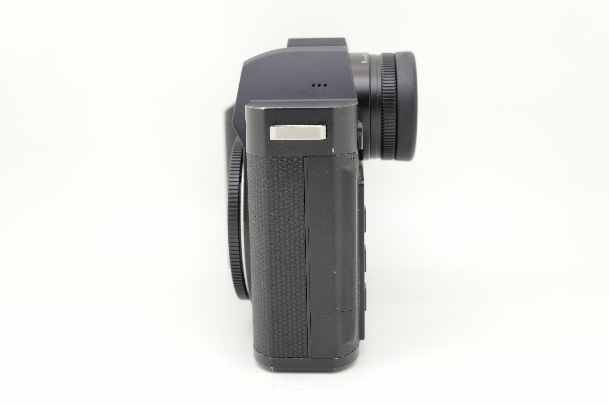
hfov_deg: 41.9
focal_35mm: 47
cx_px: 315
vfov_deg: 28.6
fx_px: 795
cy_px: 206
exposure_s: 1/60
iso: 800
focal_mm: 43
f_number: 9
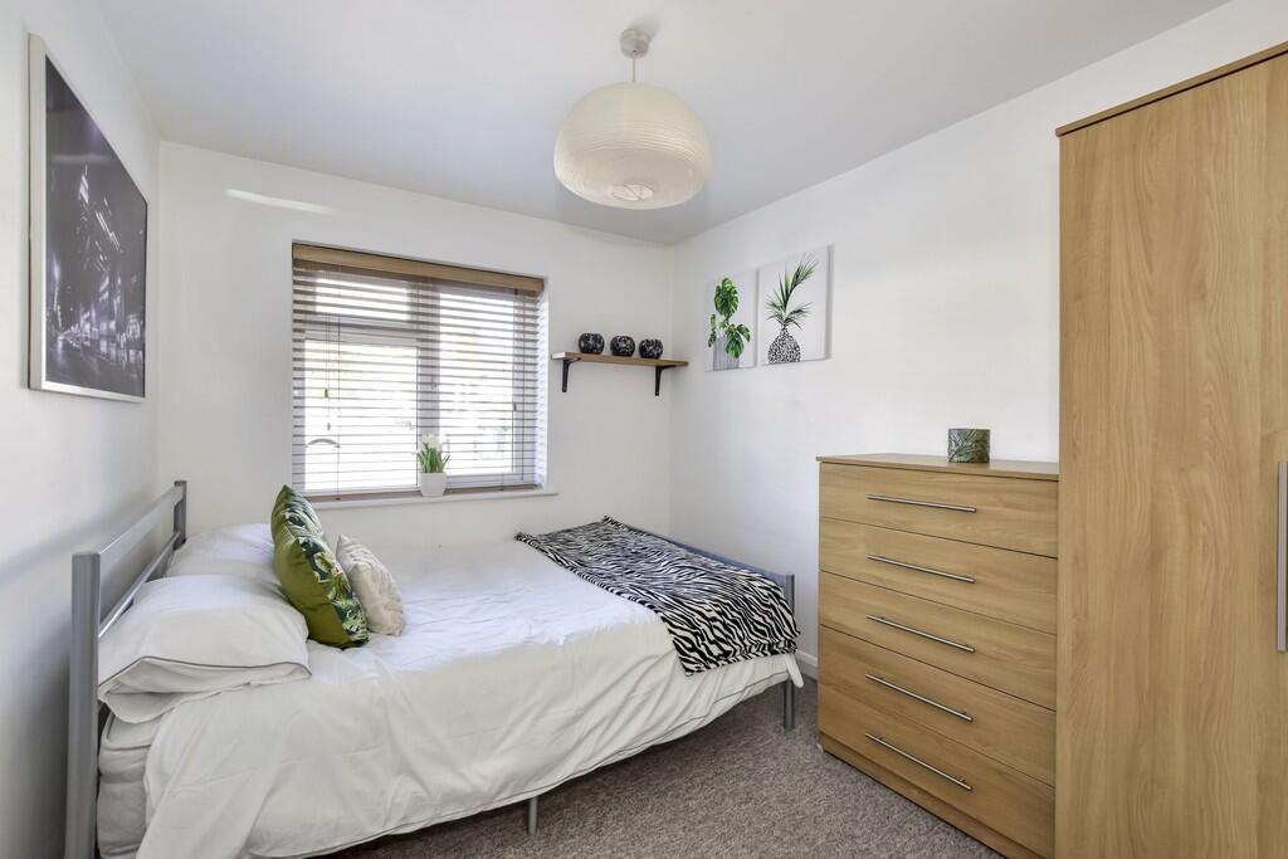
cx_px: 644
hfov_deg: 100.4
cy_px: 430
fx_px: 537
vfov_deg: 77.3
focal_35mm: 15
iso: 640
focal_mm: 10
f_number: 8
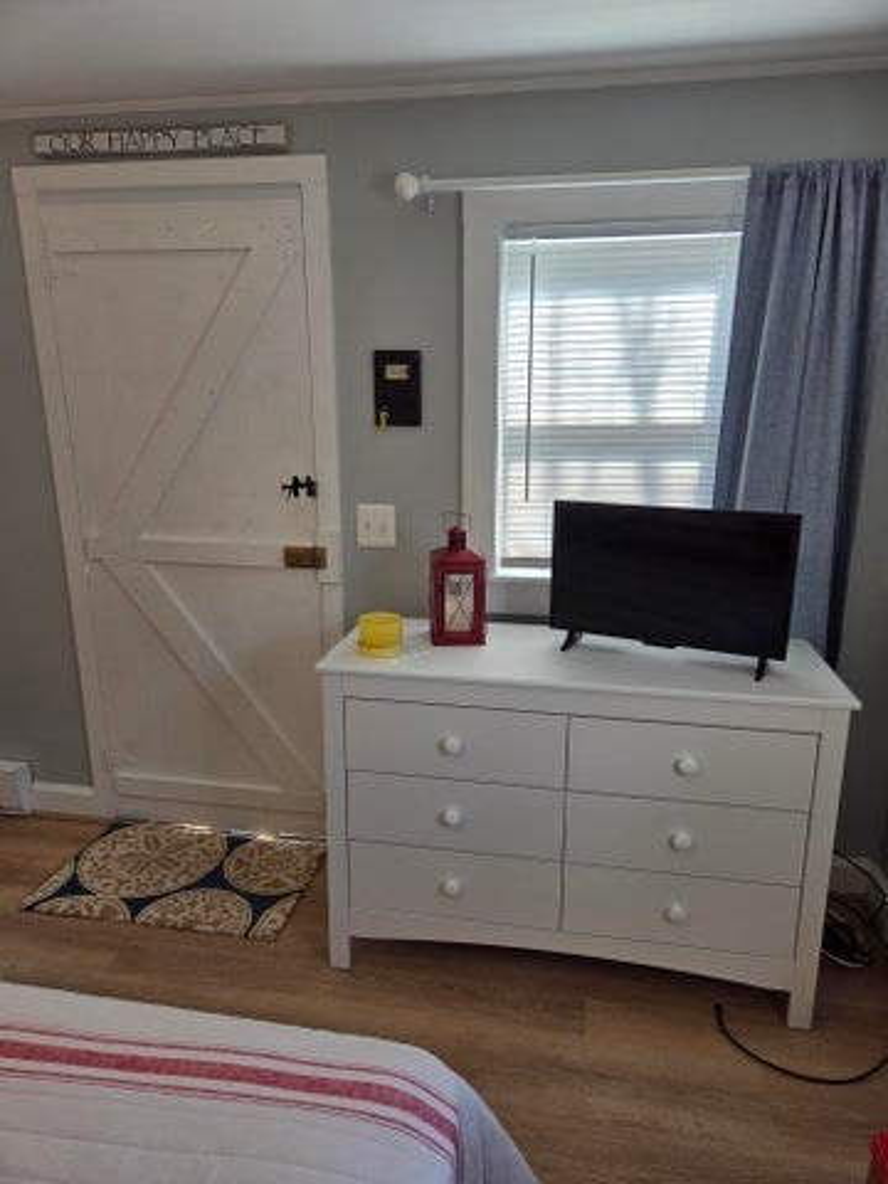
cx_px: 444
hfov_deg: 58.9
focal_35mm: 23
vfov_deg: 73.9
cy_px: 592
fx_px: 787
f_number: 1.8
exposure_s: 1/120
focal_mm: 5.4
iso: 32
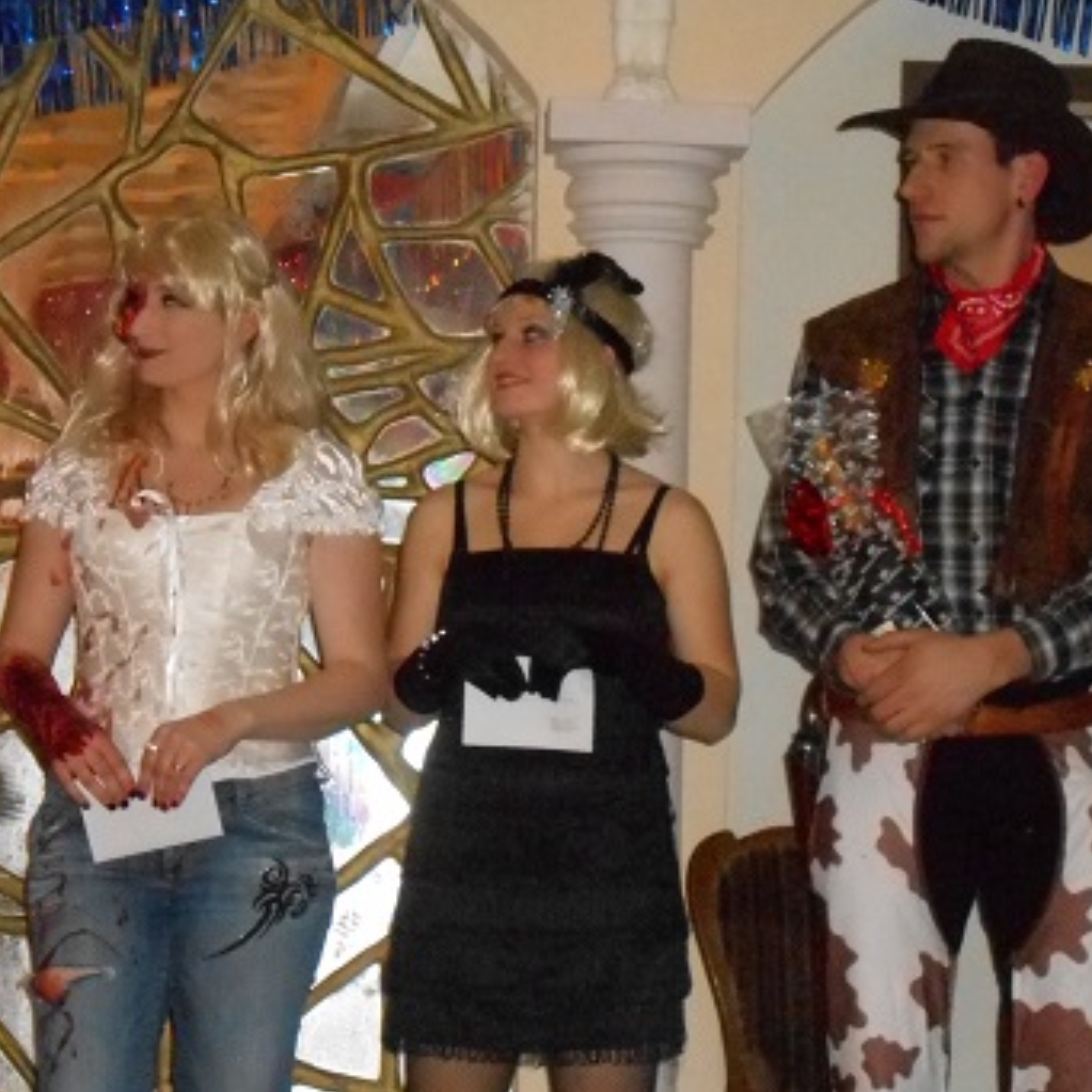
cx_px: 546
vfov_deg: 20.2
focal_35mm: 86
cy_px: 544
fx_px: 3069
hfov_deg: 20.2
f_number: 6
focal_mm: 12.8
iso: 1600
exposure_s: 1/60
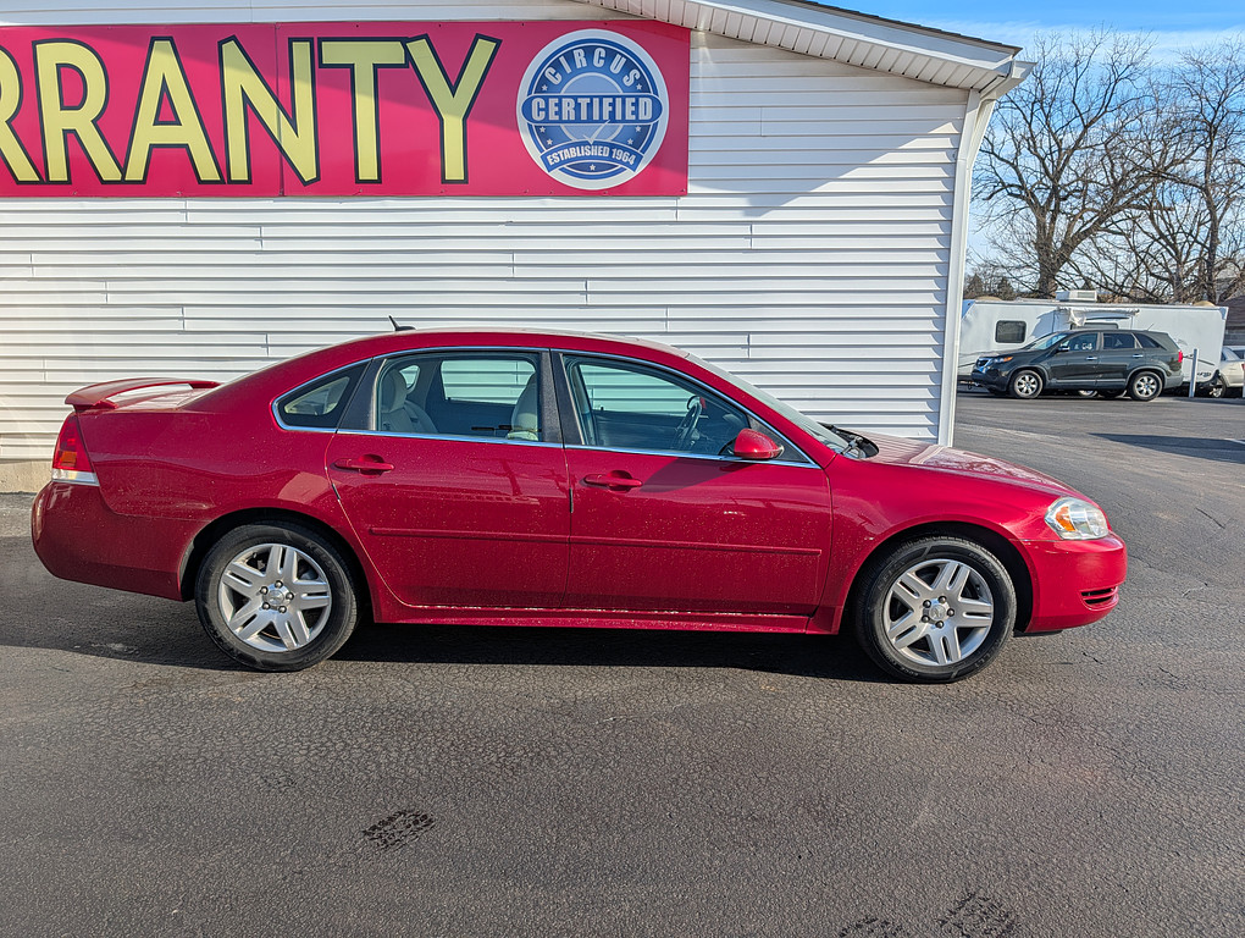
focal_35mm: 24
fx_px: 864
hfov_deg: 71.5
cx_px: 622
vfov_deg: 56.9
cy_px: 469
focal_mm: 6.9
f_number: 1.68
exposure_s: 1/6579
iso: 21
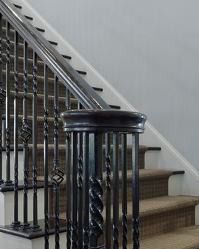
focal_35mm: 46
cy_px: 146
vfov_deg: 40.2
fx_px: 339
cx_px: 231
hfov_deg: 28.9
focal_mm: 16
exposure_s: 1.3
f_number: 9
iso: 320
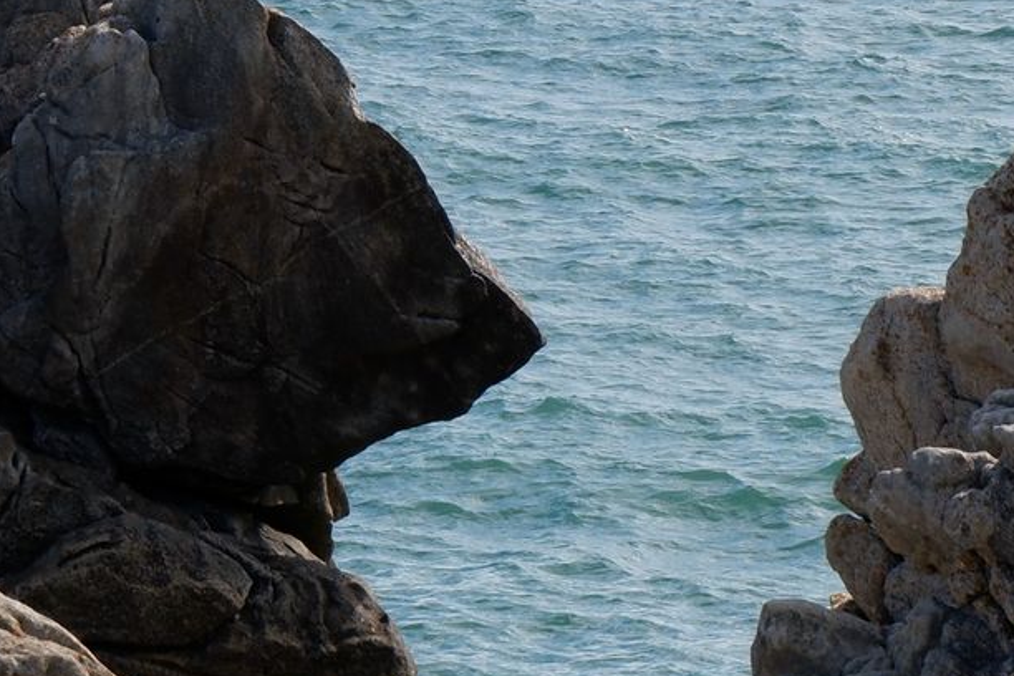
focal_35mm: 278
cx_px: -109
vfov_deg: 4.9
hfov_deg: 7.4
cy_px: 41
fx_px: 7830
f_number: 10
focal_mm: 45
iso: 200
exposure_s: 1/400
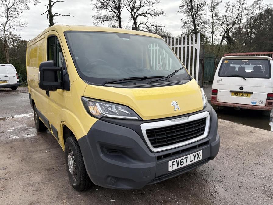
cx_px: 136
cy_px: 102
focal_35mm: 26
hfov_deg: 67.3
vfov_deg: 53.1
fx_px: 205
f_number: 1.6
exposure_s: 1/959
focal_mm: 5.96
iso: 50
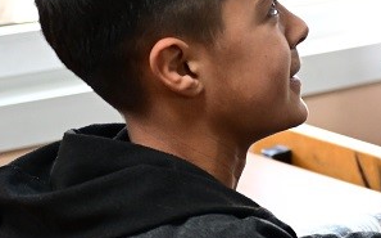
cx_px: 634
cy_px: -6
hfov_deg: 10.0
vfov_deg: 6.5
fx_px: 2085
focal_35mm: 201
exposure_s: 1/125
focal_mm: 39
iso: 1250
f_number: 2.8
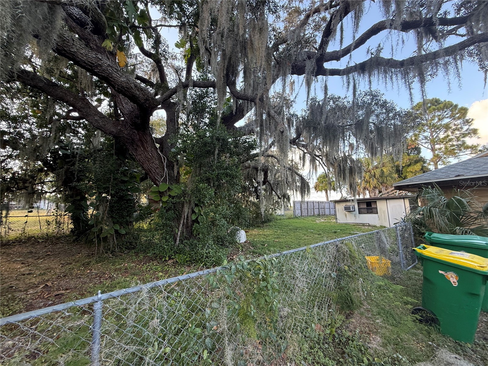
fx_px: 197
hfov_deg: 102.1
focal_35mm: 14
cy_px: 183
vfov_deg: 85.7
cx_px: 244
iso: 80
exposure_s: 1/99
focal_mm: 2.22
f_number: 2.2
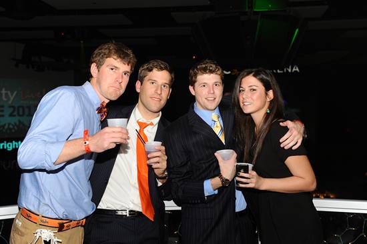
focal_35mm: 50
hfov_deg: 39.6
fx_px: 509
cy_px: 122
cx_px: 184
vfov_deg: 27.0
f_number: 5.6
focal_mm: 50
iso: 800
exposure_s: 1/250
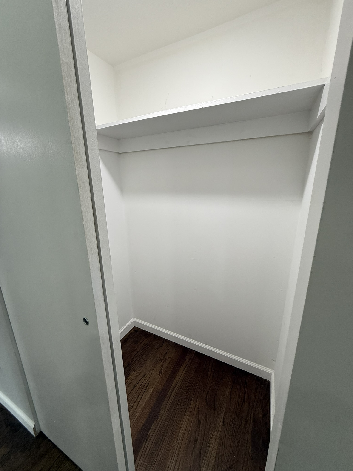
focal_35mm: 14
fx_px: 190
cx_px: 176
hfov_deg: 85.7
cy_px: 236
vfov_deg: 102.1
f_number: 2.2
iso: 160
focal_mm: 2.22
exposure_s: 1/120
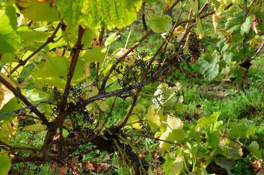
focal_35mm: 42
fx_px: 307
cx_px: 132
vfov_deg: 31.8
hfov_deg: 46.5
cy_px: 88
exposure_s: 1/200
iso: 160
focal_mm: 28
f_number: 7.1
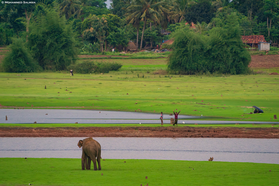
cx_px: 140
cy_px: 93
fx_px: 4650
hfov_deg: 3.4
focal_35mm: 600
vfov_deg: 2.3
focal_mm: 600
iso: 3200
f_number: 6.3
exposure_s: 1/1000
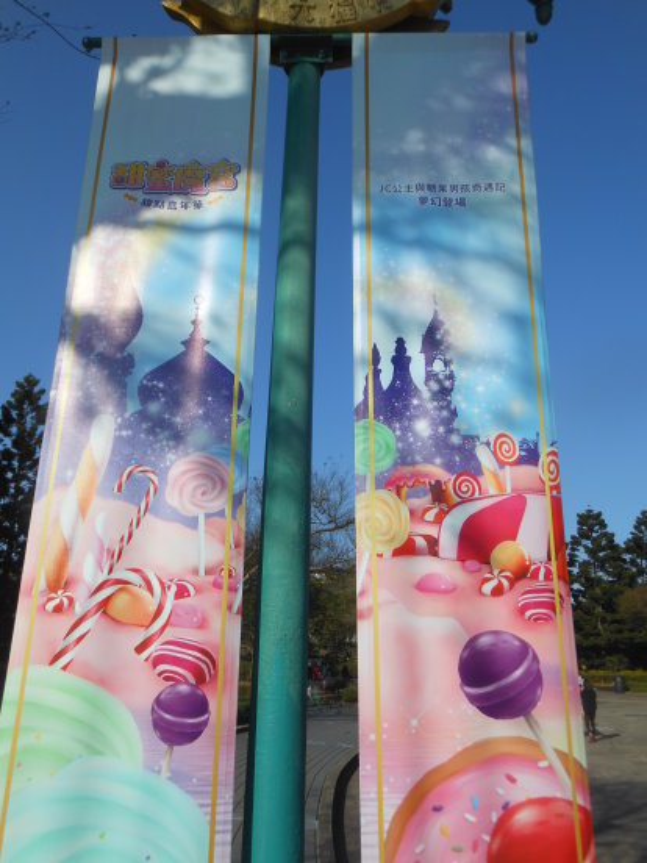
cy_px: 432
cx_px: 324
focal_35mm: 29
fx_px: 723
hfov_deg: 48.2
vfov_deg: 61.7
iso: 80
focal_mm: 5.2
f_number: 3.3
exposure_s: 1/1500
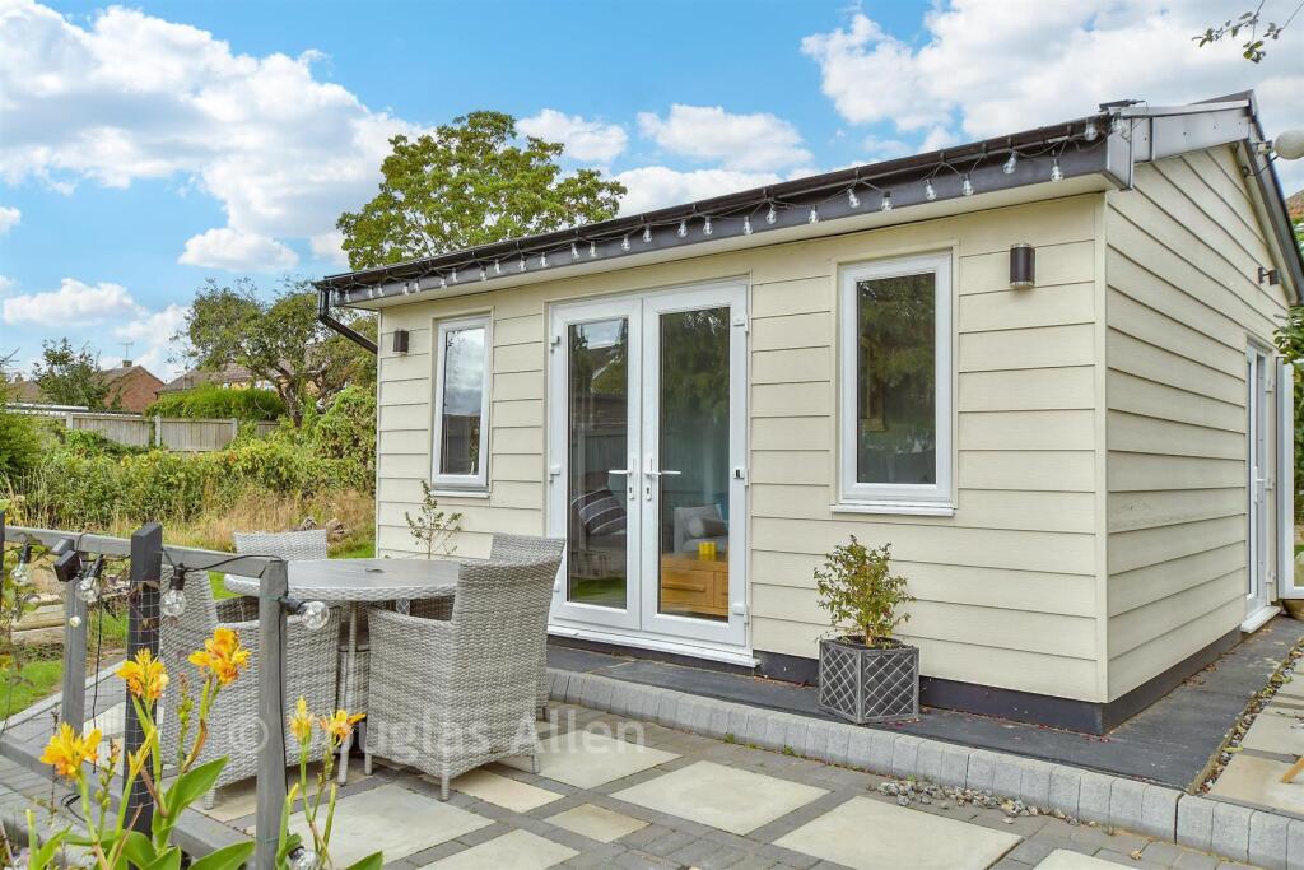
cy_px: 435
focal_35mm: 27
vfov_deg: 47.9
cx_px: 652
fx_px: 978
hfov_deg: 67.4
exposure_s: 1/320
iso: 400
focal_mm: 18
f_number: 7.1
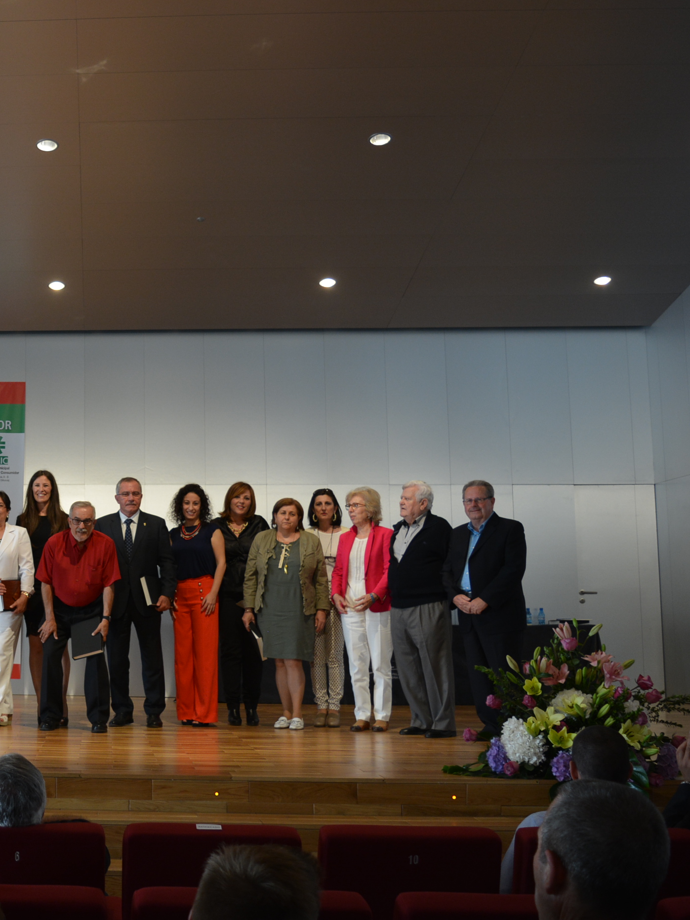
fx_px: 1356
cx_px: -45
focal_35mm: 51
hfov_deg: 26.6
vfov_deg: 37.5
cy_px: 443
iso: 400
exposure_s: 1/60
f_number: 4
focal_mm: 22
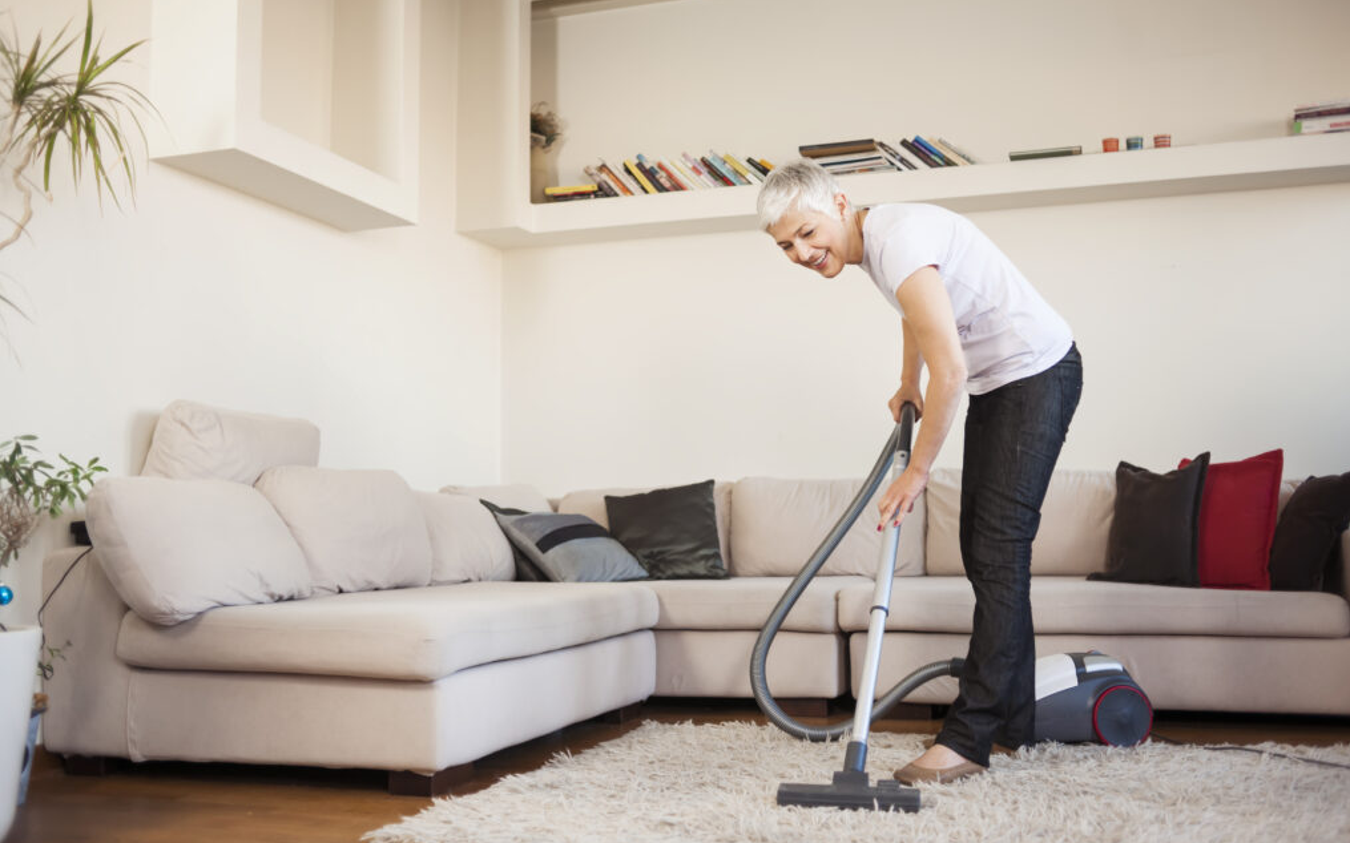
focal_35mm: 36
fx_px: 1324
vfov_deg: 35.3
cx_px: 670
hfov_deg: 54.0
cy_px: 406
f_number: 2.8
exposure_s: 1/160
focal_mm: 35
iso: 320
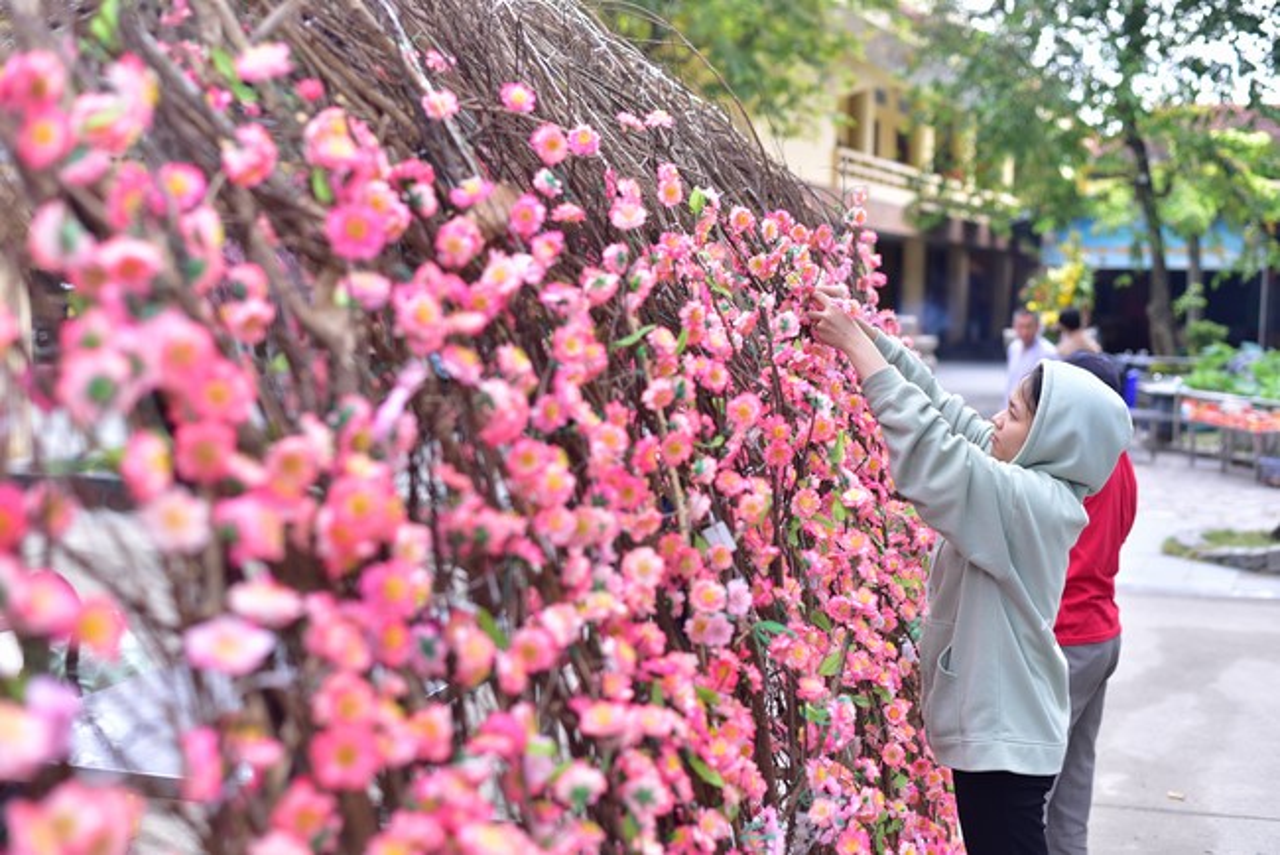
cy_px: 428
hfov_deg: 39.6
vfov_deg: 27.0
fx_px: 1778
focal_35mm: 50
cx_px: 640
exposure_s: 1/320
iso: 100
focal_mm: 50
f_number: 2.8
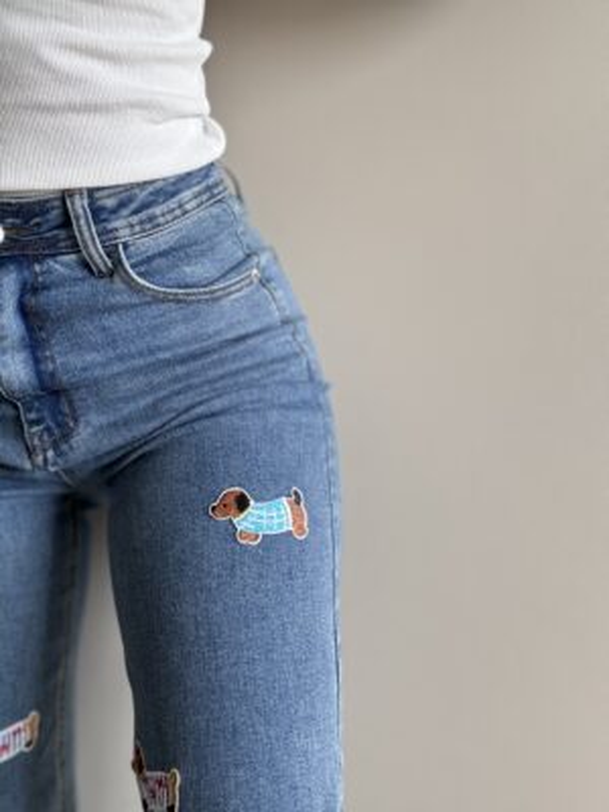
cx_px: 304
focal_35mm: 30
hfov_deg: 46.8
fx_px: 704
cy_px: 406
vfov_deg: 60.0
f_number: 1.9
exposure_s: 1/121
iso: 40
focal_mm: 2.69
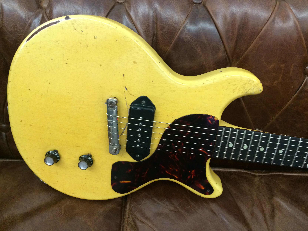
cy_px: 116
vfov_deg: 46.8
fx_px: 267
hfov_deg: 60.0
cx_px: 154
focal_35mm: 30
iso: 320
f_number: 2.2
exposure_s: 1/17
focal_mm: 4.12
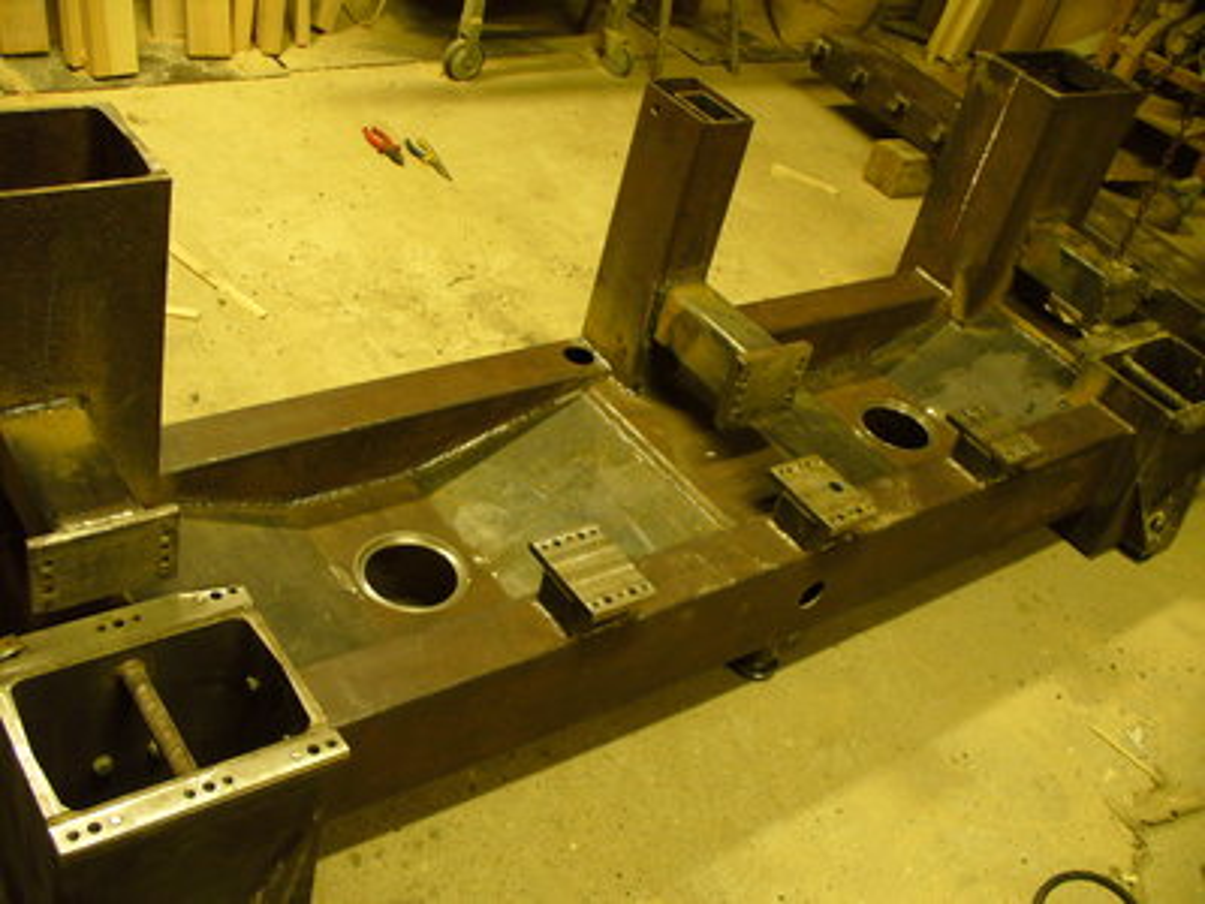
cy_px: 452
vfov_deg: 38.7
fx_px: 1288
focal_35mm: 37
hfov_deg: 50.1
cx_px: 602
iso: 200
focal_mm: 6.1
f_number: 2.8
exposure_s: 1/13
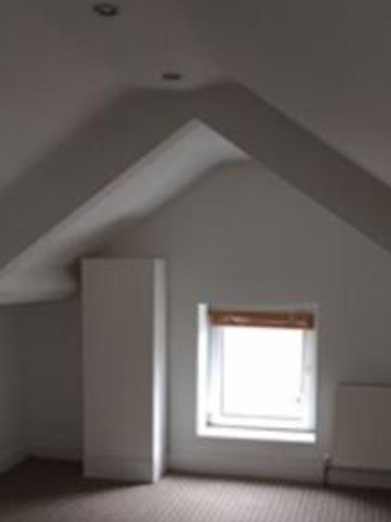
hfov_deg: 32.1
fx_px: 679
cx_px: 170
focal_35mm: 45
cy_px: 395
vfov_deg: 40.8
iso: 64
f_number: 2.2
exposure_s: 1/33
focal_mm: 4.15
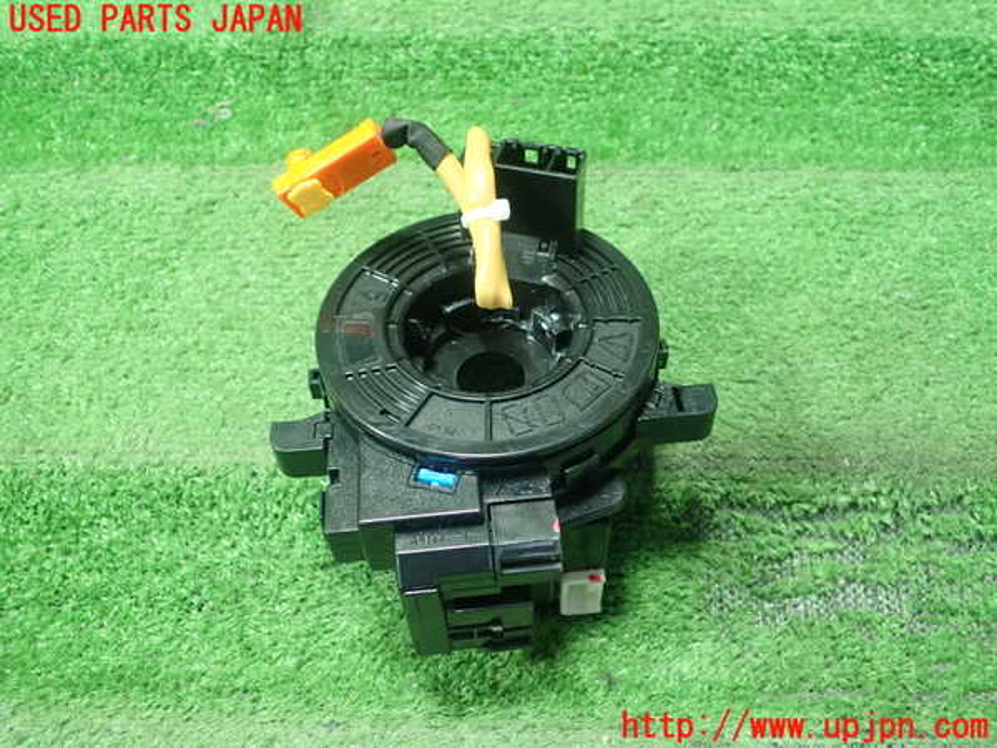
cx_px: 498
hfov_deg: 60.0
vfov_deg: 46.8
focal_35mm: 30
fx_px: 864
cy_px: 374
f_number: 2.3
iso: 800
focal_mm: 5.5
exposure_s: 1/125
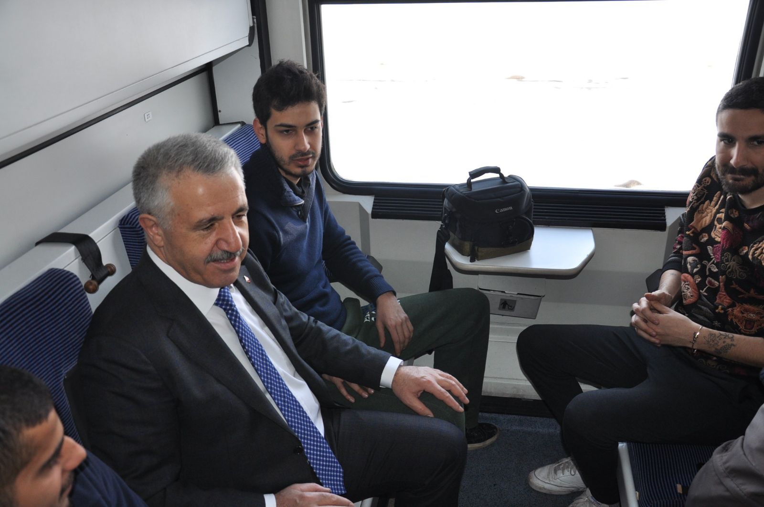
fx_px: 699
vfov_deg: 39.9
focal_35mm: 33
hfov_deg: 57.3
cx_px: 382
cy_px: 254
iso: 400
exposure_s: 1/160
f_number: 3.8
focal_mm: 22
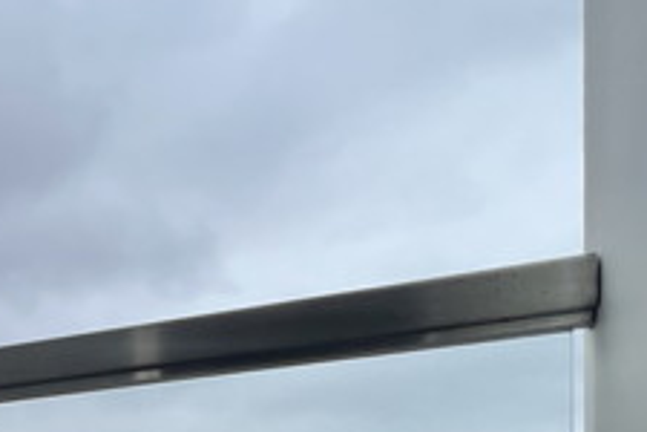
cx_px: -273
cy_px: 625
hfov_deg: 29.3
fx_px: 863
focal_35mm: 48
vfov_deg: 23.3
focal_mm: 1.57
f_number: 1.8
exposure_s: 1/356
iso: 32
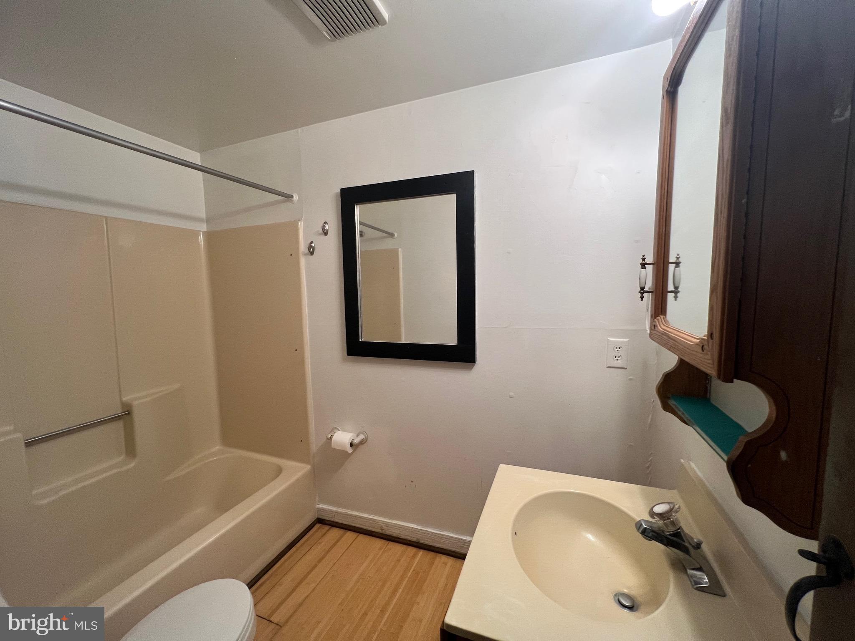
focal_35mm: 13
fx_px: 321
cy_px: 320
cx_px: 428
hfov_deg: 106.2
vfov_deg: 89.9
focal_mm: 1.57
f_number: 1.8
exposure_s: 1/120
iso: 160
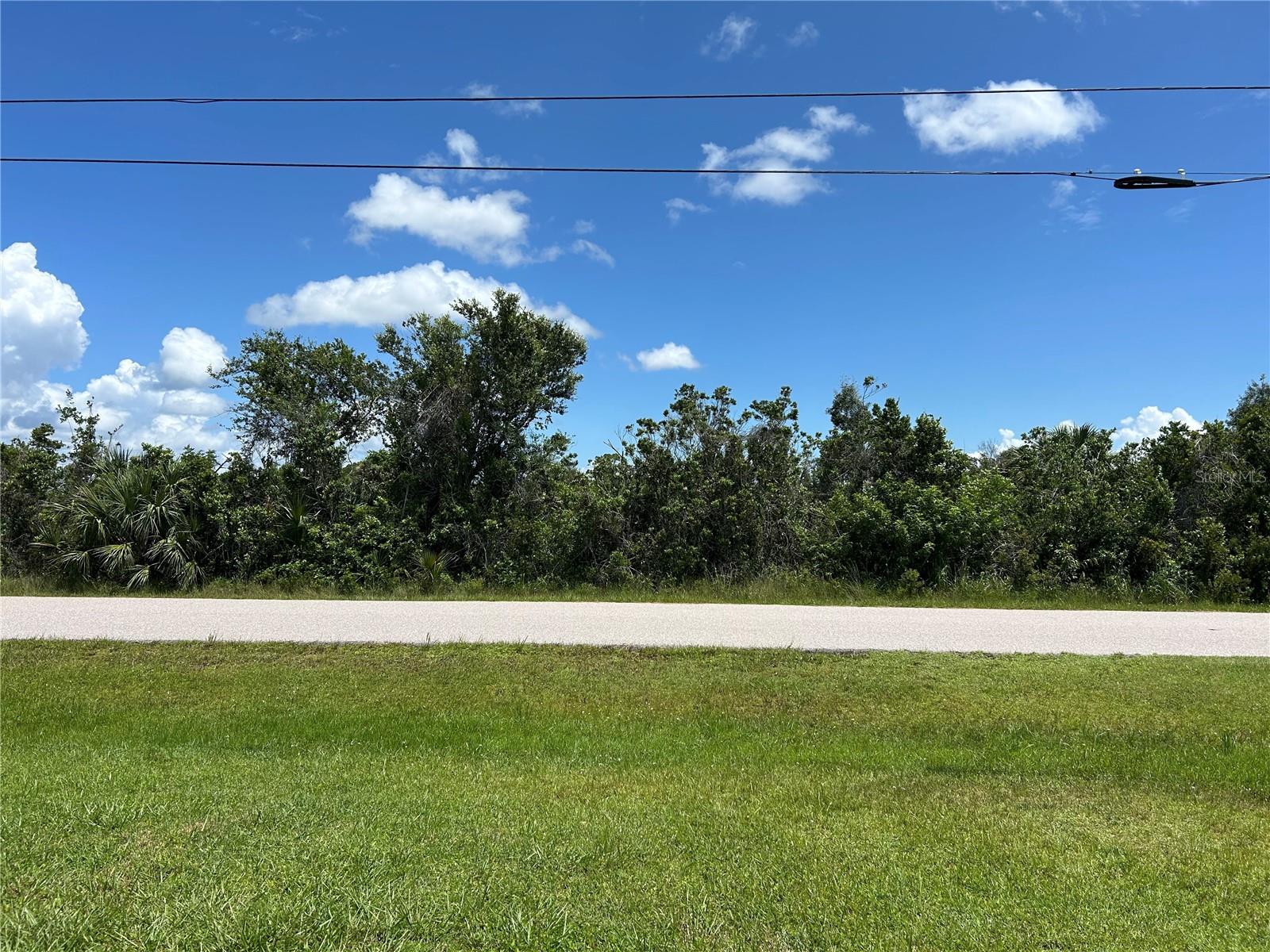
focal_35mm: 26
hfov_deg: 67.3
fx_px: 954
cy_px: 476
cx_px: 635
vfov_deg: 53.1
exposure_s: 1/5076
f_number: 1.5
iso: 50
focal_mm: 5.7
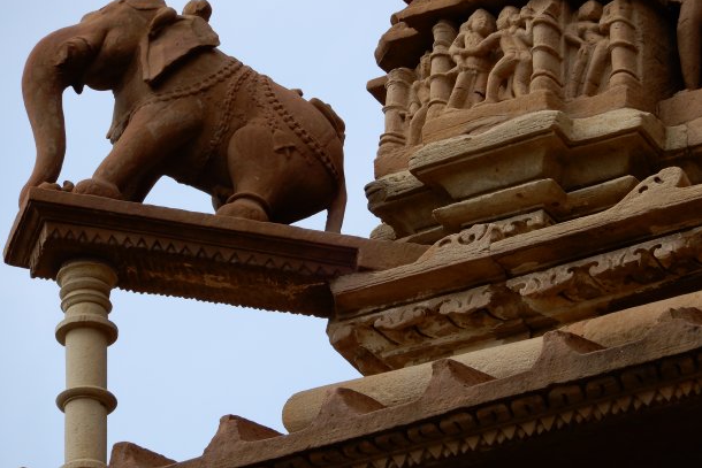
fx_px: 5597
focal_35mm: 287
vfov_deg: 4.8
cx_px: 351
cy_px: 236
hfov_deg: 7.2
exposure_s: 1/320
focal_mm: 49.1
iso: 80
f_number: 6.3
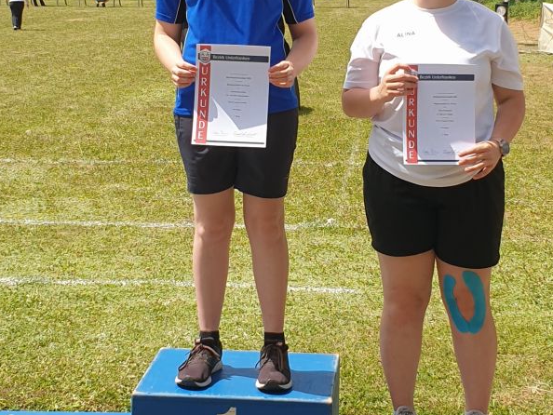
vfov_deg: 40.6
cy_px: 167
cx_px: 276
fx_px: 559
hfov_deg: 52.6
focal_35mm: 35
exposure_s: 1/1174
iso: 50
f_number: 2.4
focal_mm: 4.3
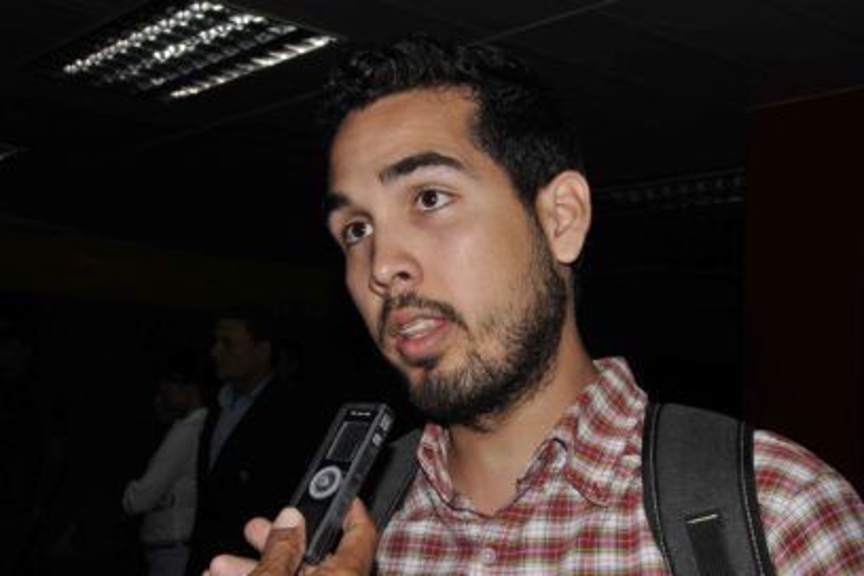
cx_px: 432
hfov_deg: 41.1
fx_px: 1152
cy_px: 288
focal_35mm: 48
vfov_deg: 28.1
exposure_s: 1/160
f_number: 11
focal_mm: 32
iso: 400
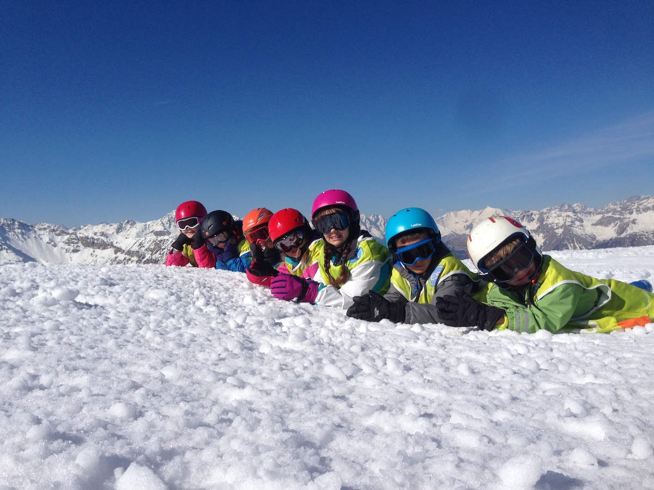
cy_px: 245
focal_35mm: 33
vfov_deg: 42.9
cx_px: 327
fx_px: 623
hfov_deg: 55.4
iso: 50
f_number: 2.4
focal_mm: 4.12
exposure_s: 1/4184
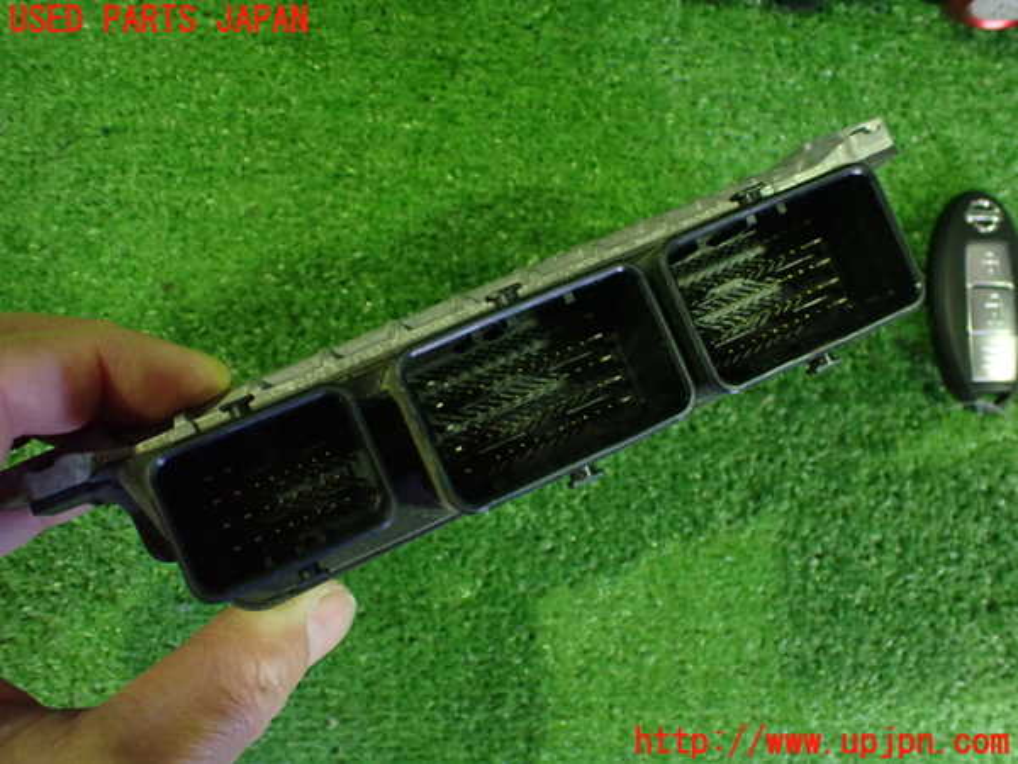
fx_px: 882
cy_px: 382
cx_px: 509
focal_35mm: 30
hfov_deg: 60.0
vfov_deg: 46.8
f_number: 2.3
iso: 800
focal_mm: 5.4
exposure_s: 1/30
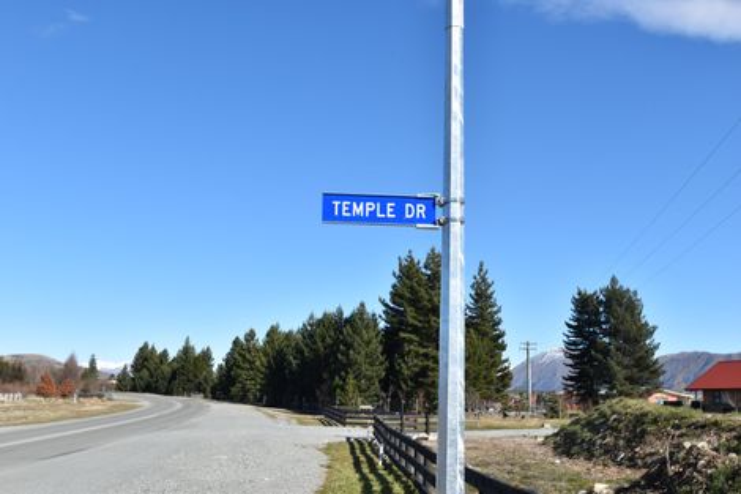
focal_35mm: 36
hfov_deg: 53.1
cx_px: 370
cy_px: 247
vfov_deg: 36.8
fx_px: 741
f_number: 10
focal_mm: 24
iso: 200
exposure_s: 1/400
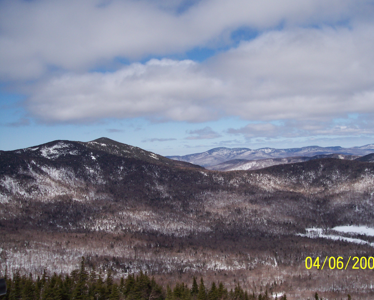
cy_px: 149
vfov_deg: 37.3
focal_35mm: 40
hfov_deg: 45.8
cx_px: 201
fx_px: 443
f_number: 4.8
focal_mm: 8
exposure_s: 1/1000
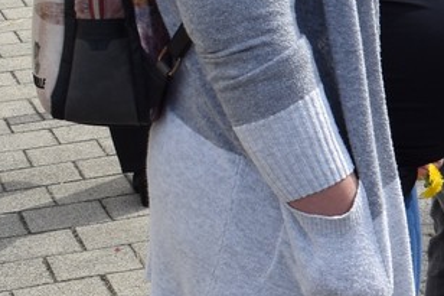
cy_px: 11
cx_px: 866
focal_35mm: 156
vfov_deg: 8.7
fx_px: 1923
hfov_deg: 11.9
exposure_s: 1/250
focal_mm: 20
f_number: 8
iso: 140
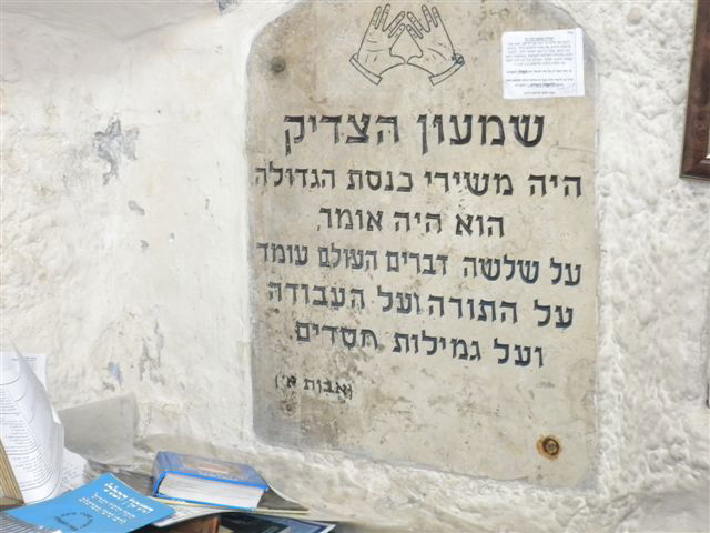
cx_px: 355
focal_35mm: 72
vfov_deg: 20.4
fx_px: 1477
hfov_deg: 27.0
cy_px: 266
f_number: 5
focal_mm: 12.7
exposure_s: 1/56
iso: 400
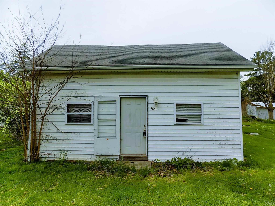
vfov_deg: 58.9
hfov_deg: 73.9
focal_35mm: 23
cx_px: 138
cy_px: 103
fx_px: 183
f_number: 3.1
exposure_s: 1/800
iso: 80
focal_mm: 4
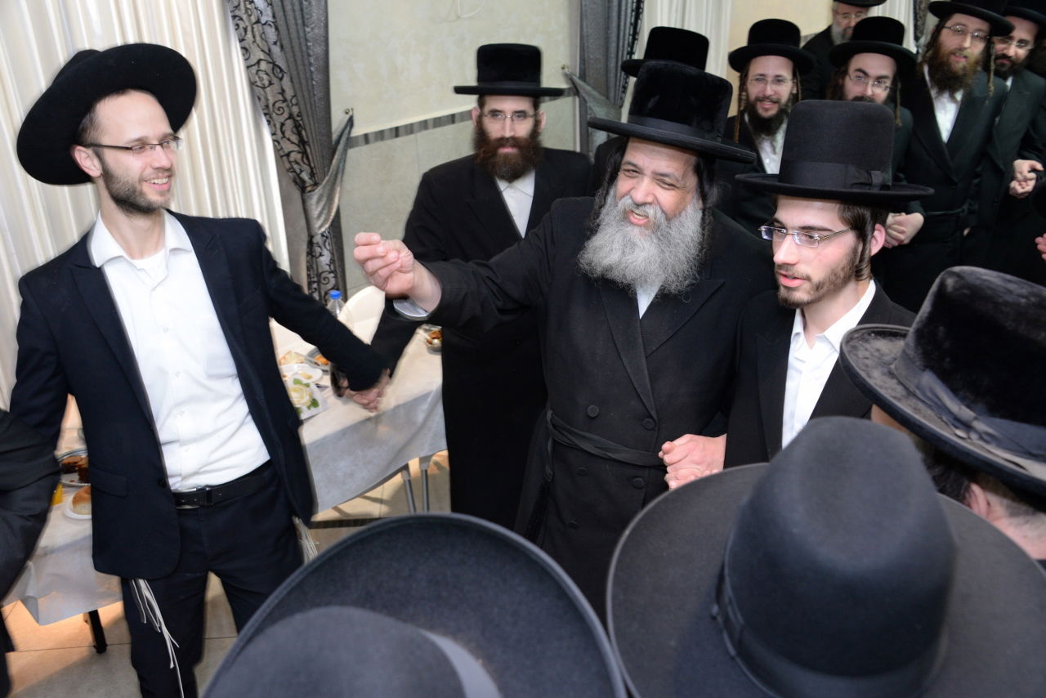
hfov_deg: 54.4
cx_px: 523
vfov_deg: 37.9
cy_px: 349
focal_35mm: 35
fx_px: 1017
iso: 1600
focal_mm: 35
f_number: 6.3
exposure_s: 1/60
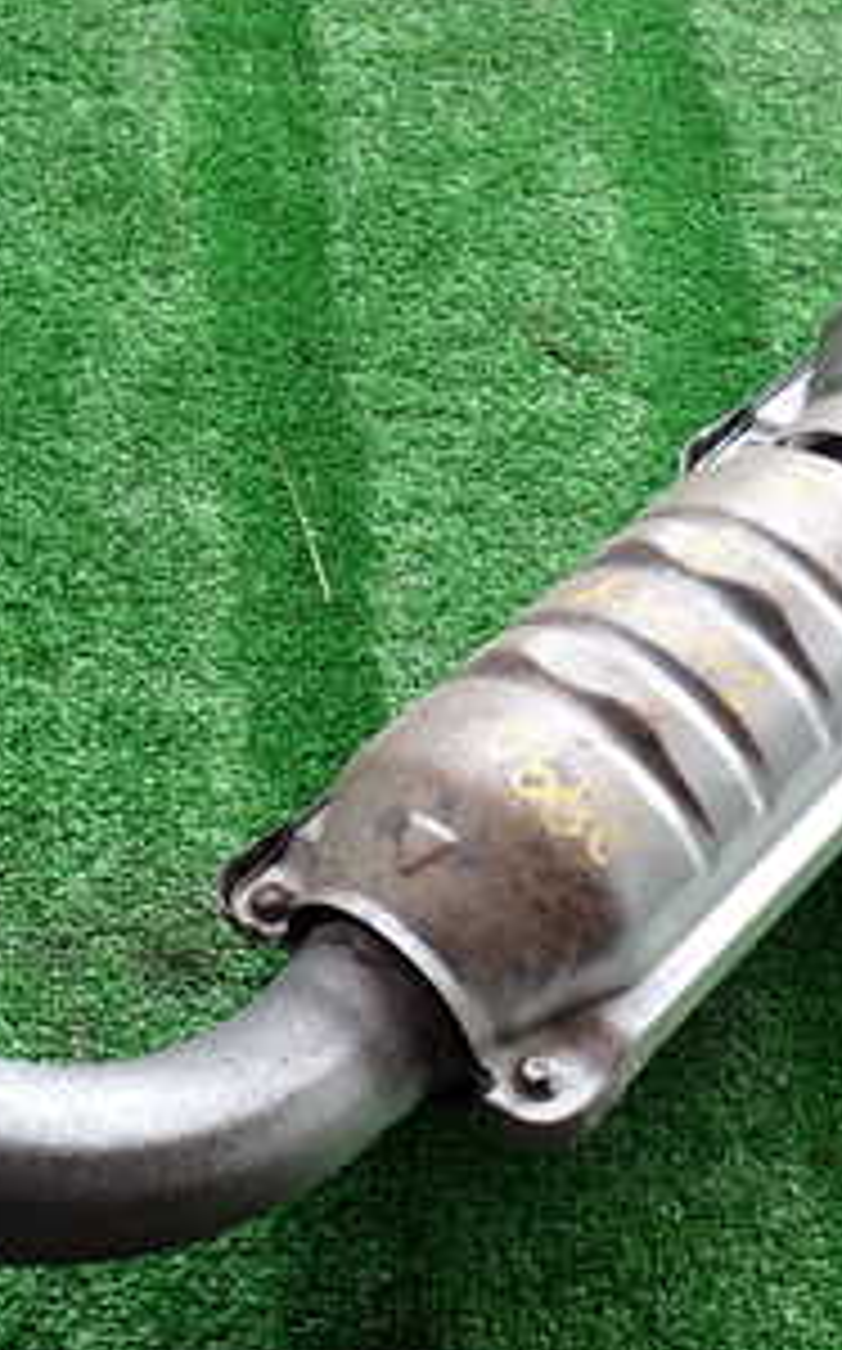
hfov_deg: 24.4
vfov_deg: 38.2
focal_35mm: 53
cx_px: 414
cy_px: 630
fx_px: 1950
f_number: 2.8
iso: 100
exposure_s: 1/125
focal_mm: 4.5
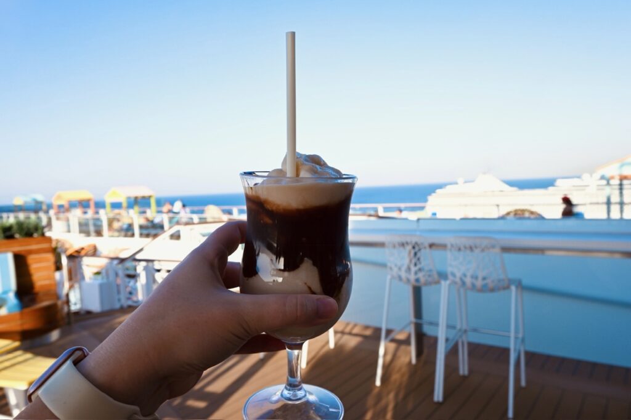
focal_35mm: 24
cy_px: 210
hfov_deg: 73.8
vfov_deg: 53.1
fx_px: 421
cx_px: 316
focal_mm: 16
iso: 100
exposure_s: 1/250
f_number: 5.6
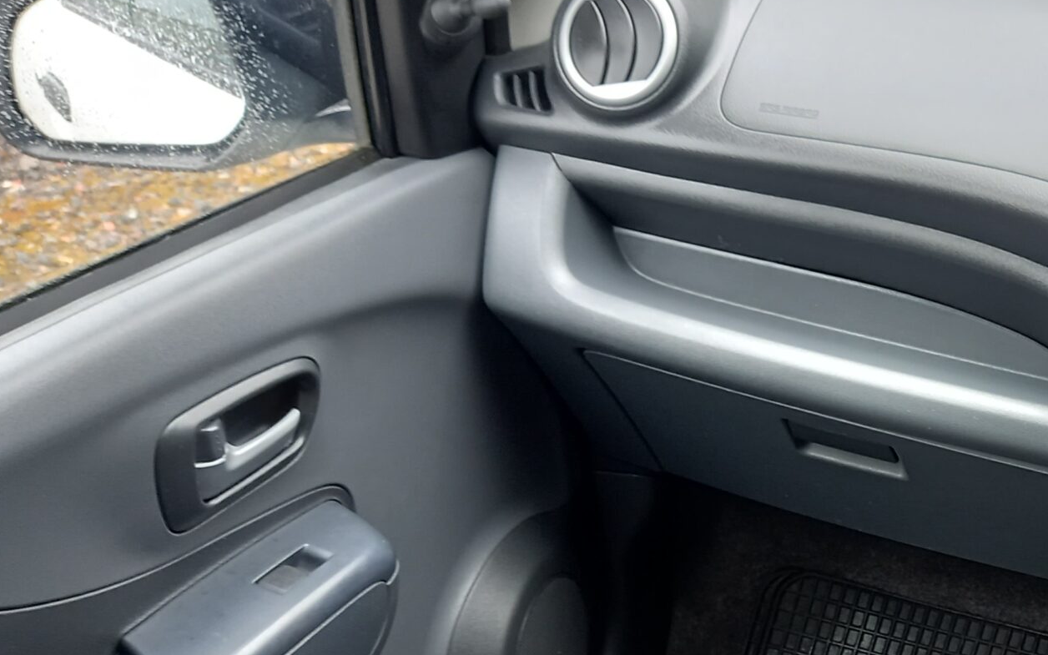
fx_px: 1542
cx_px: 995
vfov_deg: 23.6
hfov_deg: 34.8
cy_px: 536
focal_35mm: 54
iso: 100
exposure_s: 1/60
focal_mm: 4.6
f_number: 2
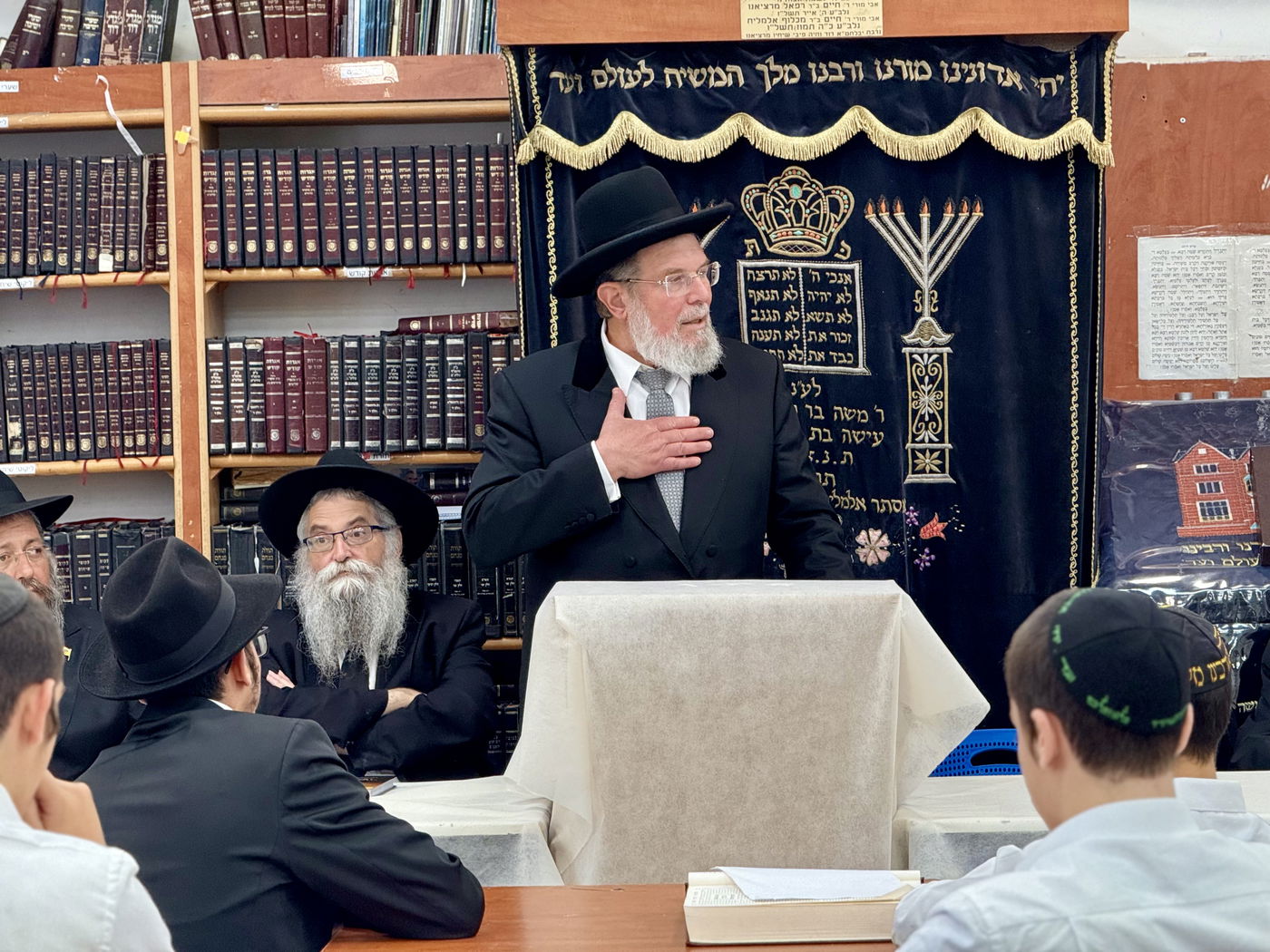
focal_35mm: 120
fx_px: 4403
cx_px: 635
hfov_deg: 16.4
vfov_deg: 12.3
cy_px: 476
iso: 320
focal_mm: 15.66
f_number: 2.8
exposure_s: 1/63
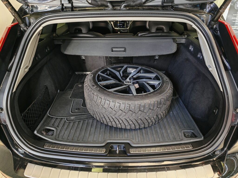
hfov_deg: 73.9
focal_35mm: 23
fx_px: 158
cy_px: 89
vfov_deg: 58.9
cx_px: 119
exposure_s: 1/50
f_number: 1.6
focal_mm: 5.4
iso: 125
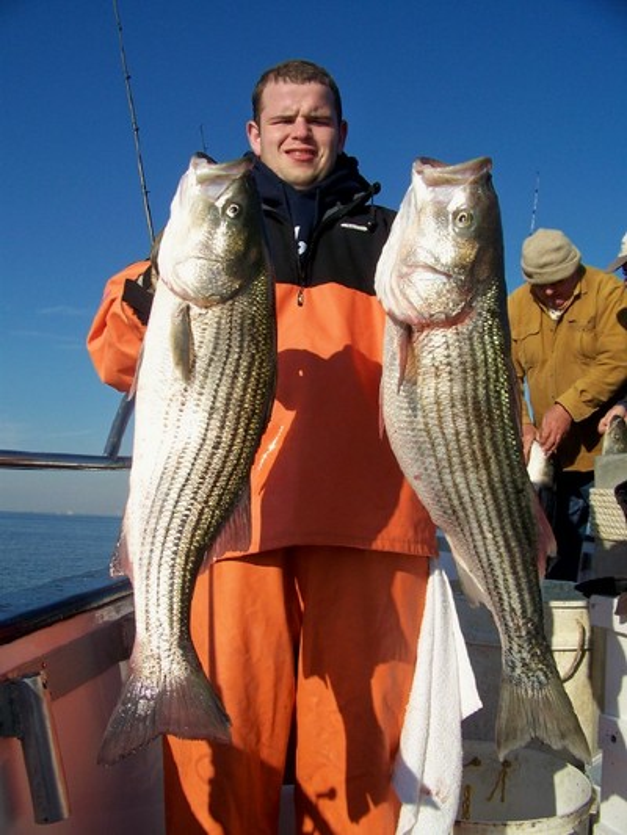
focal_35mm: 36
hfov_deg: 39.7
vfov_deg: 51.3
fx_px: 869
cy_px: 418
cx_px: 314
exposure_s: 1/640
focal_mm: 5.85
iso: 64
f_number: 4
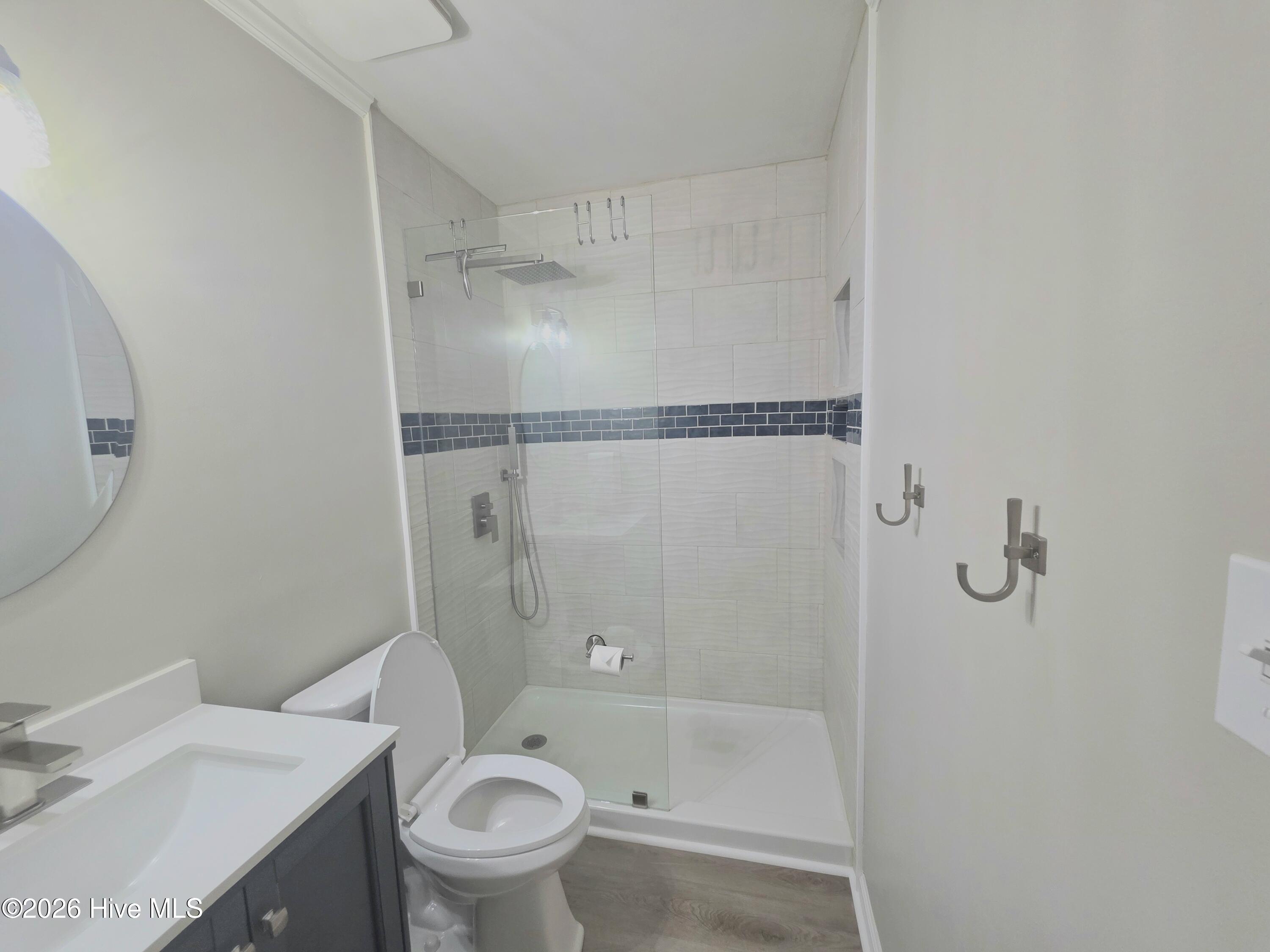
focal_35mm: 13
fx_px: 477
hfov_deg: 106.2
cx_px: 635
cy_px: 476
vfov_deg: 89.9
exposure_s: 1/120
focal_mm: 2.2
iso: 250
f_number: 1.9
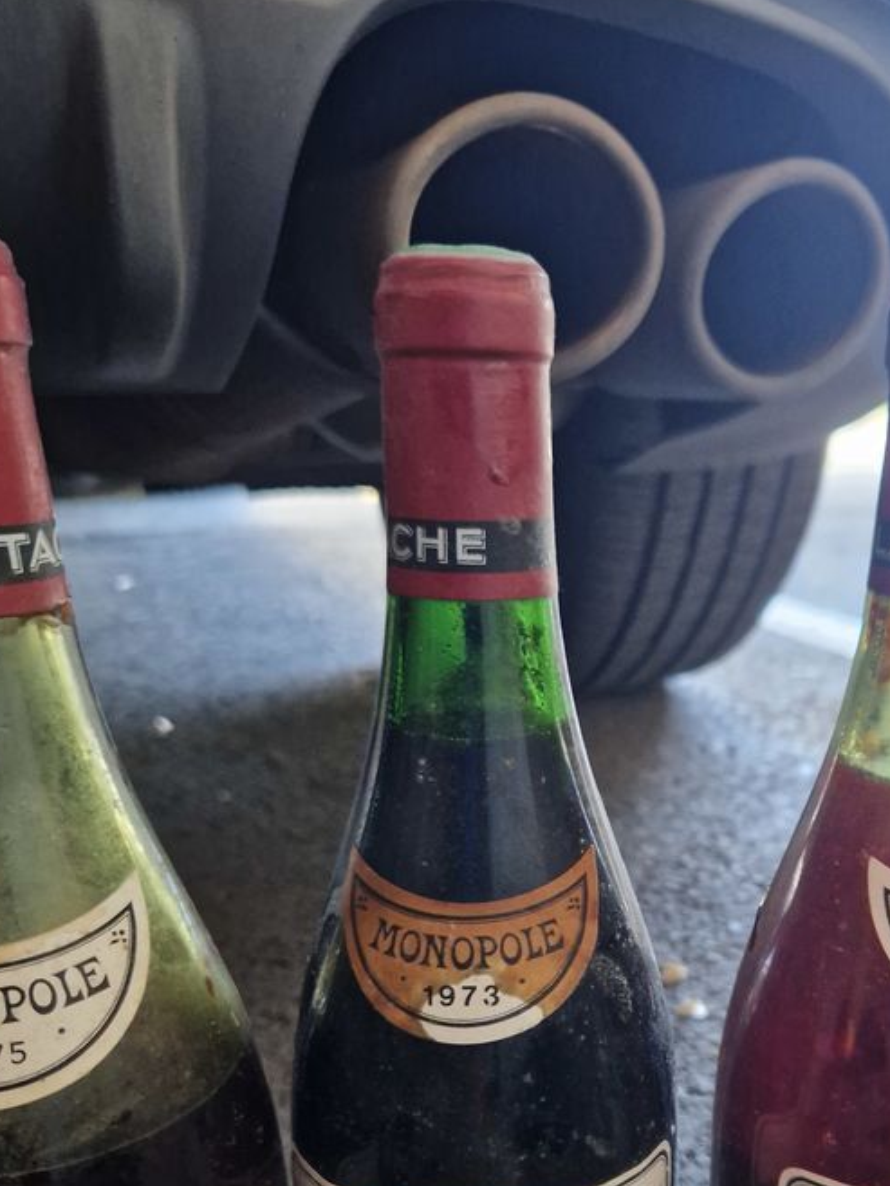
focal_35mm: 35
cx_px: 623
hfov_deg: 40.0
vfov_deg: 51.2
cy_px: 834
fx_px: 1199
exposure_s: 1/100
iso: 500
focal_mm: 5.4
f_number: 1.8
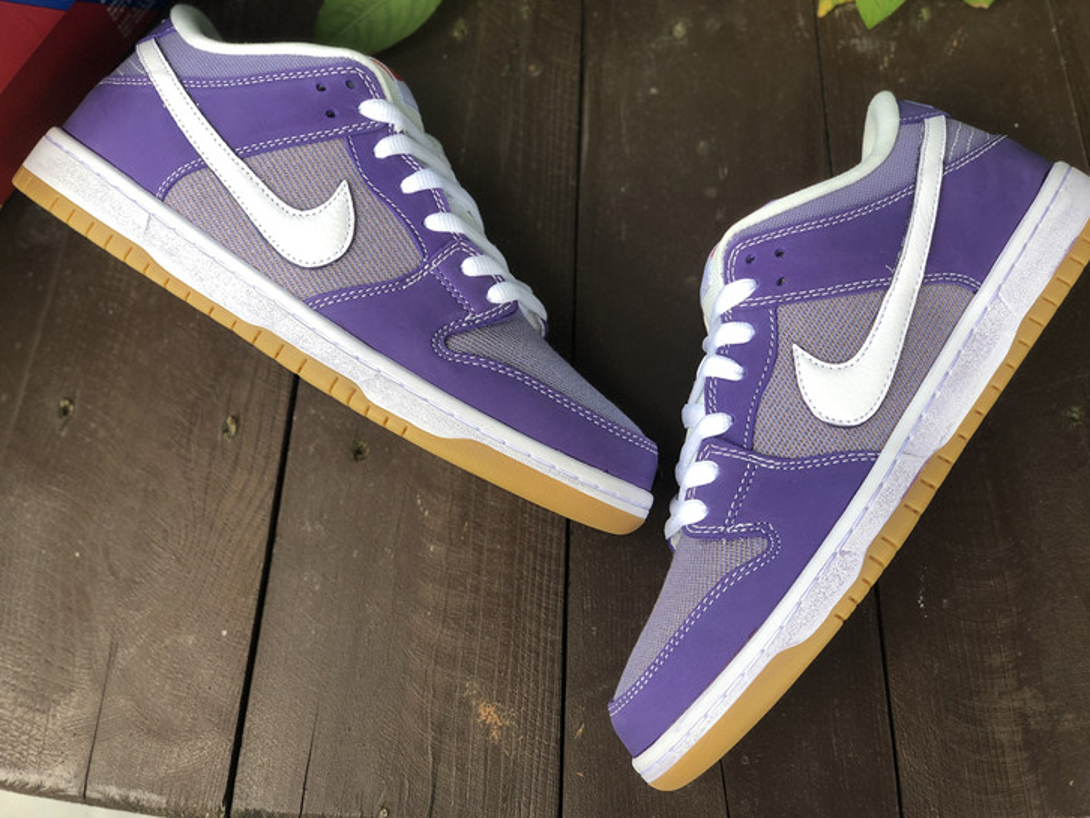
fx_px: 1669
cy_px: 414
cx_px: 548
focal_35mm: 53
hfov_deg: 36.2
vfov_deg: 27.5
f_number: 2.4
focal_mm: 6
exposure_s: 1/120
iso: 32
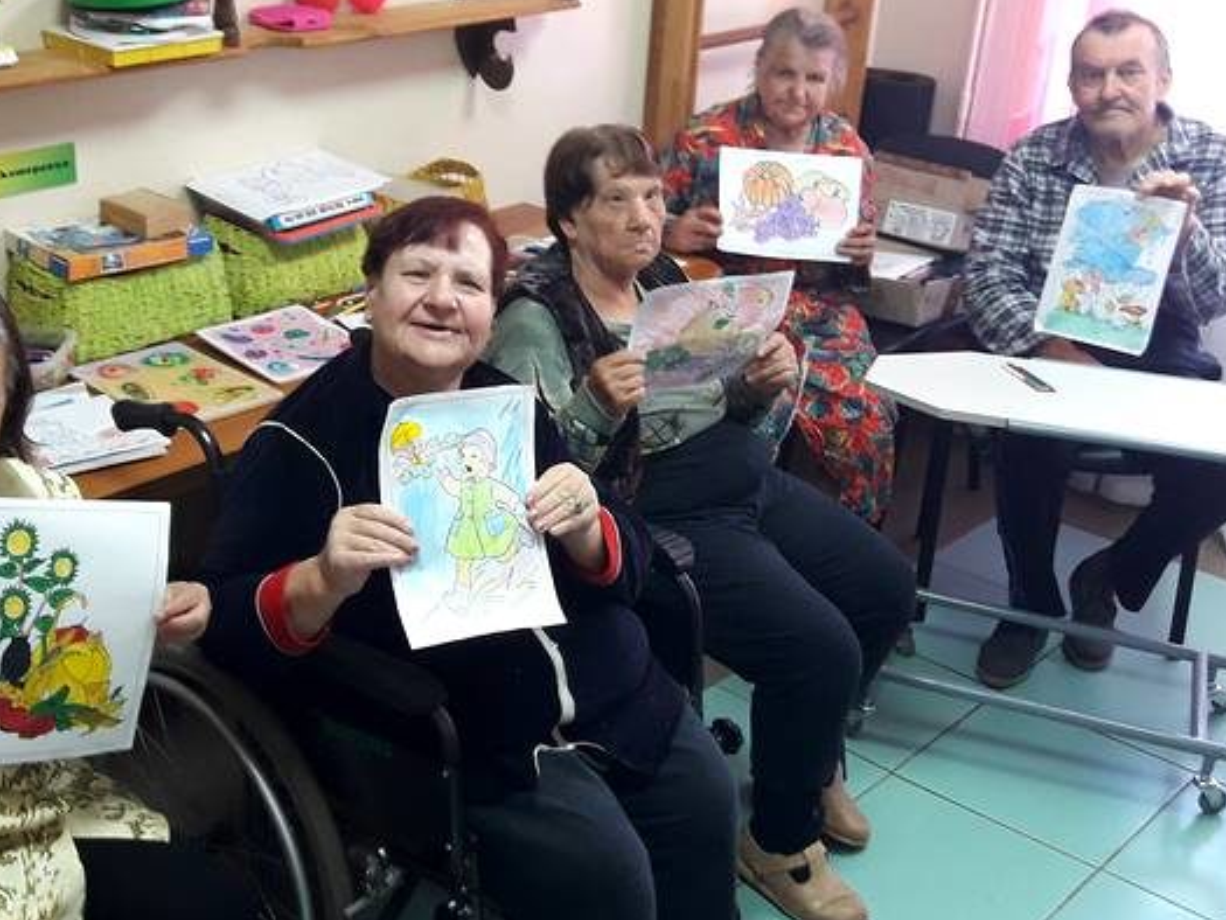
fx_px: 1700
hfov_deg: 39.5
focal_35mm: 48
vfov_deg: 30.3
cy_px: 445
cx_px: 509
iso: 100
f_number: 1.9
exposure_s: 1/33
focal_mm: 3.7
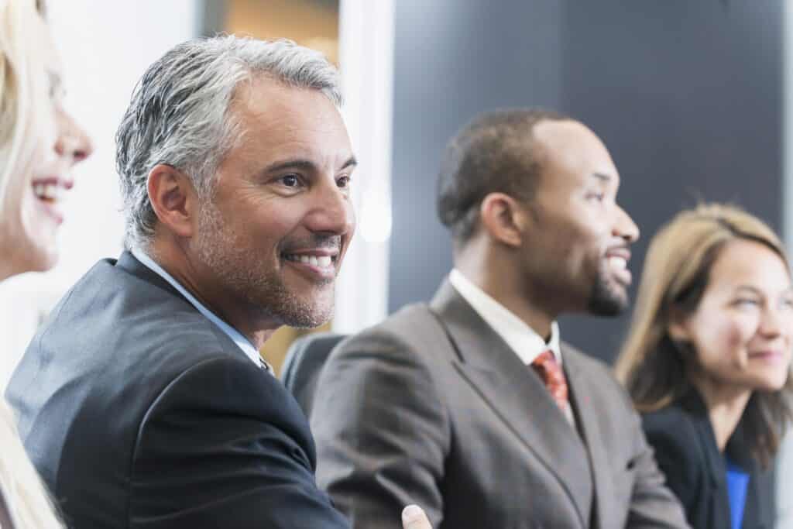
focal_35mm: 140
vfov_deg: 9.8
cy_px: 264
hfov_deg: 14.7
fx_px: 3084
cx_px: 396
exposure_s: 1/200
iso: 400
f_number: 4
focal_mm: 140
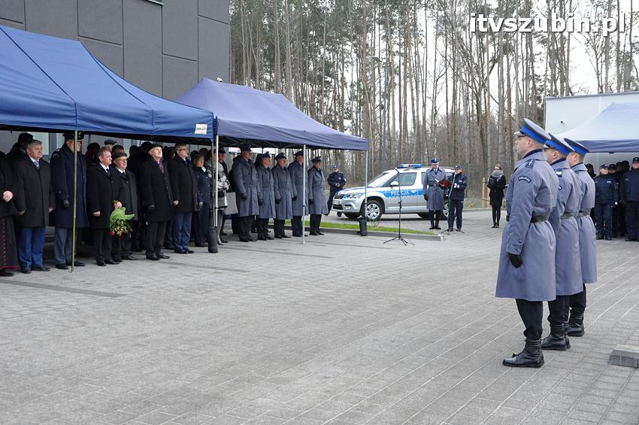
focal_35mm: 45
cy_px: 212
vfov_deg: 29.8
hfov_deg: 43.6
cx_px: 320
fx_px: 798
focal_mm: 30
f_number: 8
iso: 1600
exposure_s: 1/160
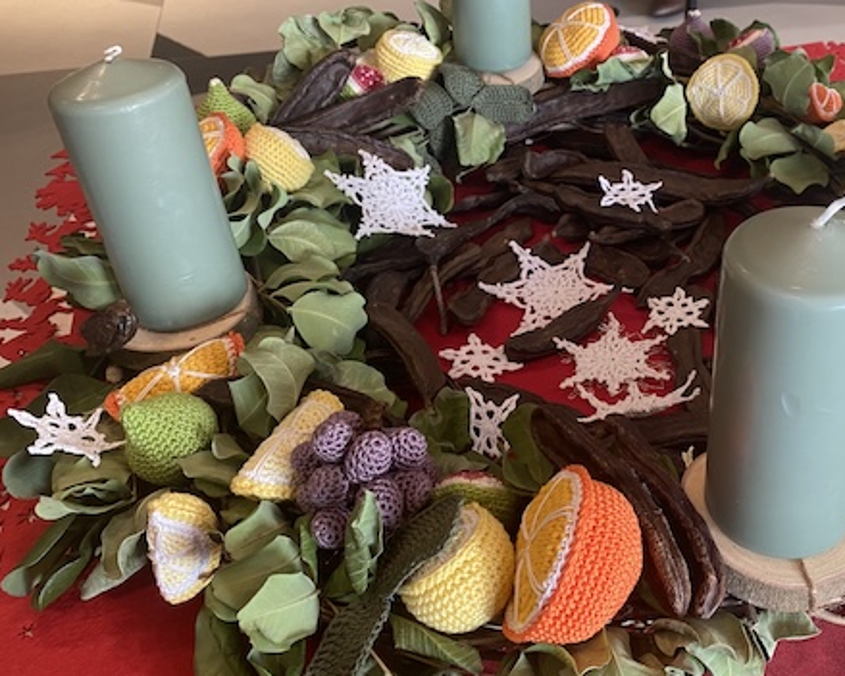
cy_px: 331
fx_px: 925
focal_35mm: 37
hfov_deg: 48.1
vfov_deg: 40.1
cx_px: 579
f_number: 1.8
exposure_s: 1/50
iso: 100
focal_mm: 4.25
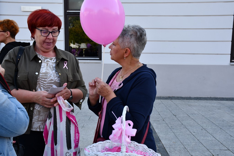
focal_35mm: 40
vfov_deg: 33.4
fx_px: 260
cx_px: 117
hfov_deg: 48.5
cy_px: 78
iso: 250
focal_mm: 27
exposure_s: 1/250
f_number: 5.6
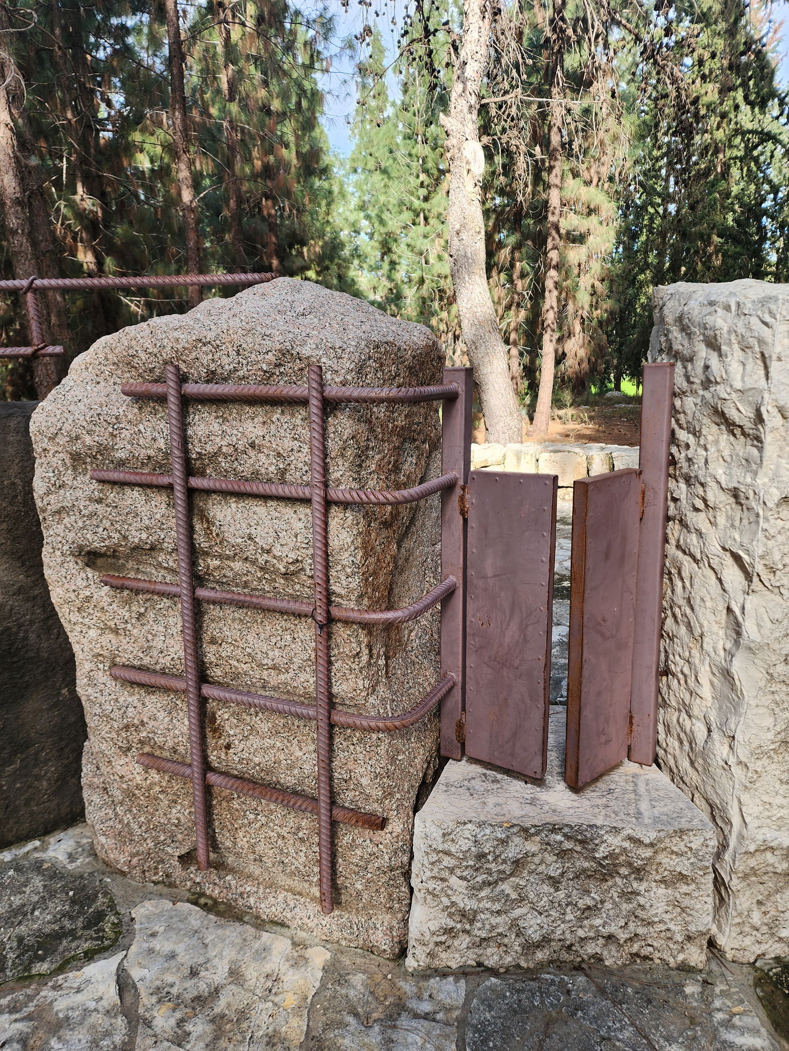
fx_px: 699
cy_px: 526
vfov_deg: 73.9
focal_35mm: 23
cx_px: 394
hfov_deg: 58.9
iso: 20
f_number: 1.8
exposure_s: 1/180
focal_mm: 6.4
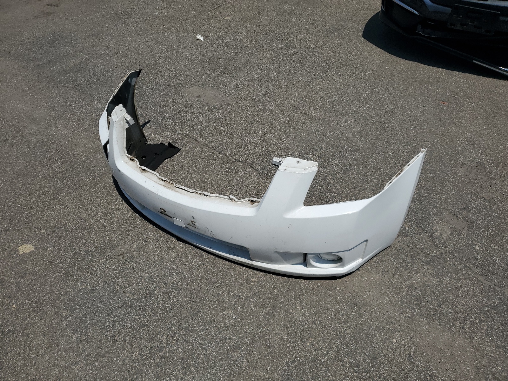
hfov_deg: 67.3
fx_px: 382
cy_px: 190
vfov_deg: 53.1
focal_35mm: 26
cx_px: 254
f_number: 1.5
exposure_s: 1/10000
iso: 50
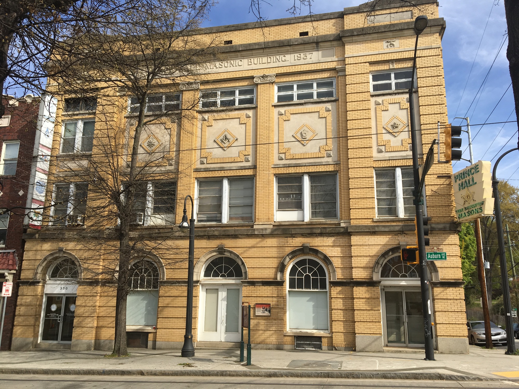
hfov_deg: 61.7
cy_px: 194
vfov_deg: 48.2
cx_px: 260
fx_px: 435
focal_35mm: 29
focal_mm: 4.15
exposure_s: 1/1241
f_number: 2.2
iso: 25
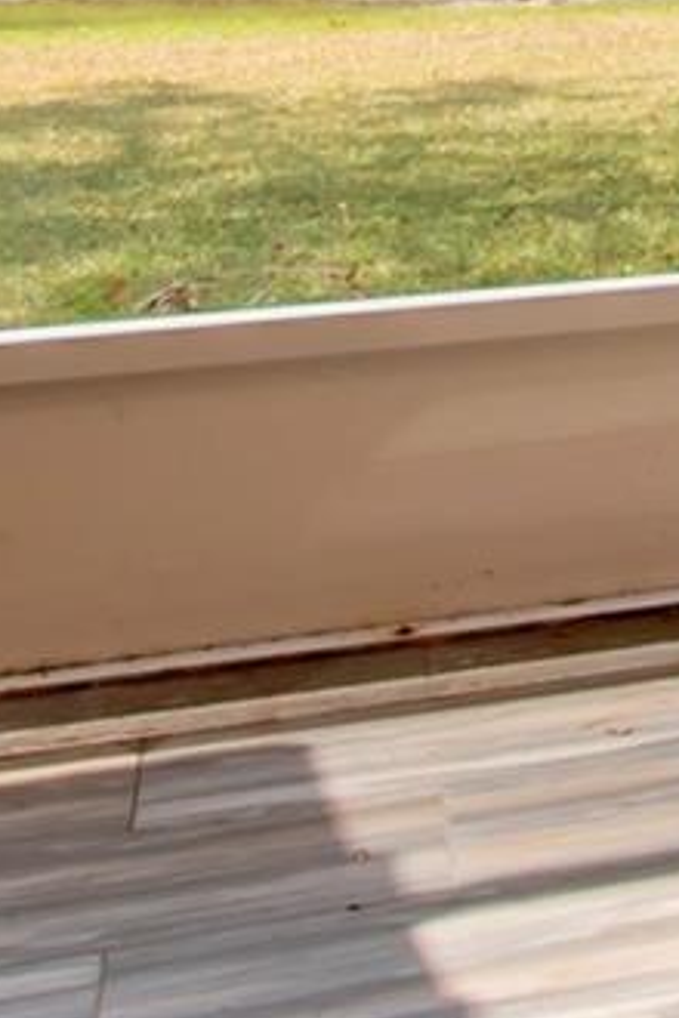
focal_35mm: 93
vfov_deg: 20.1
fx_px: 2631
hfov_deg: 12.5
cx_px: 1457
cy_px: -307
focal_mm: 10
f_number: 10
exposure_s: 1/200
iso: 160
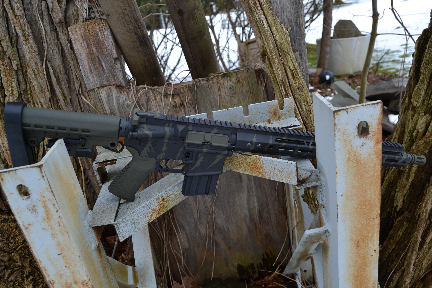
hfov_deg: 61.9
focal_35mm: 30
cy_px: 144
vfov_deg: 43.6
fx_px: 360
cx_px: 216
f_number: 5.6
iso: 160
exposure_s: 1/125
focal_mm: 20
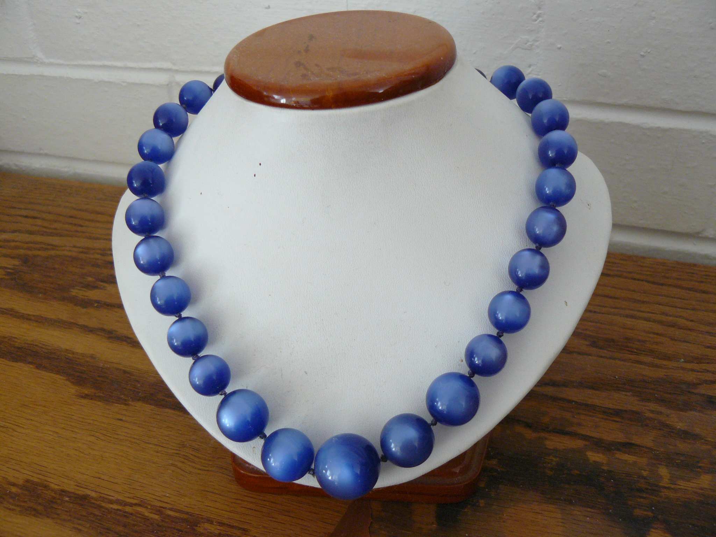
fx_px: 745
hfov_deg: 51.4
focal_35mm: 36
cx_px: 358
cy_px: 268
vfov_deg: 39.7
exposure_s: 1/25
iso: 200
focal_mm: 6
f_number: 2.8
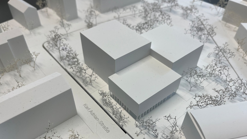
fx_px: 190
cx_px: 124
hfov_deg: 66.1
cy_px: 92
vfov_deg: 39.7
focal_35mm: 29
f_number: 1.6
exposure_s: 1/147
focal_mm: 5.1
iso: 32
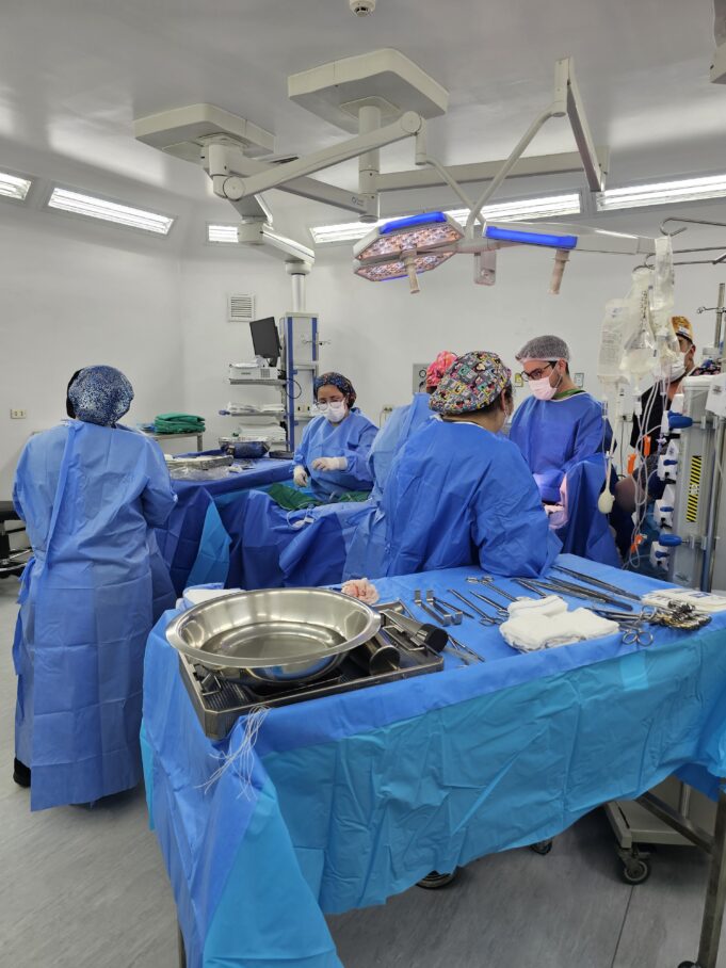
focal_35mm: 23
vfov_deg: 73.9
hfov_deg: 58.9
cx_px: 363
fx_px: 643
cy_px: 484
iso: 64
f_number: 1.7
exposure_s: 1/100
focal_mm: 6.3
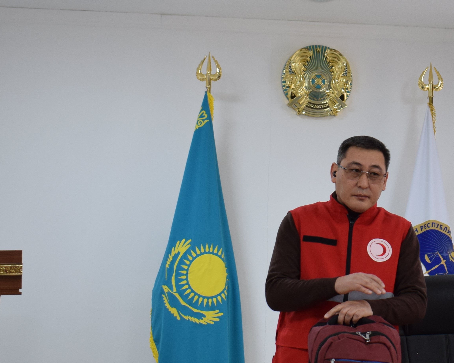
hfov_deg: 22.9
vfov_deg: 18.9
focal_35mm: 81
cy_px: 174
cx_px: 425
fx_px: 1088
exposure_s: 1/80
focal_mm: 22
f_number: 5
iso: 400
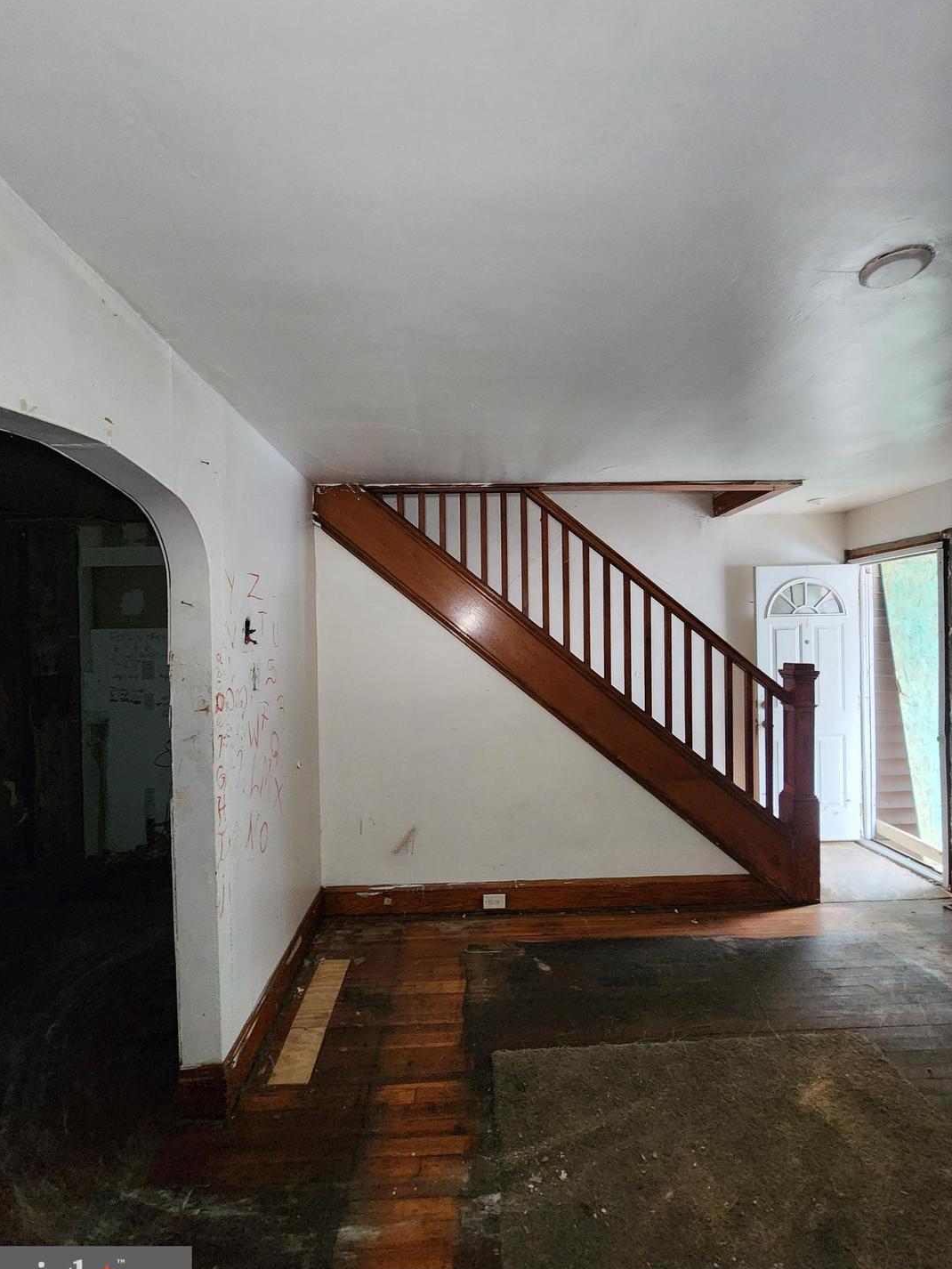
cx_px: 482
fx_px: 513
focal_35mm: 14
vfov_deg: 102.1
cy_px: 635
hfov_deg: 85.7
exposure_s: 1/30
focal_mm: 2.2
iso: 640
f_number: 2.2
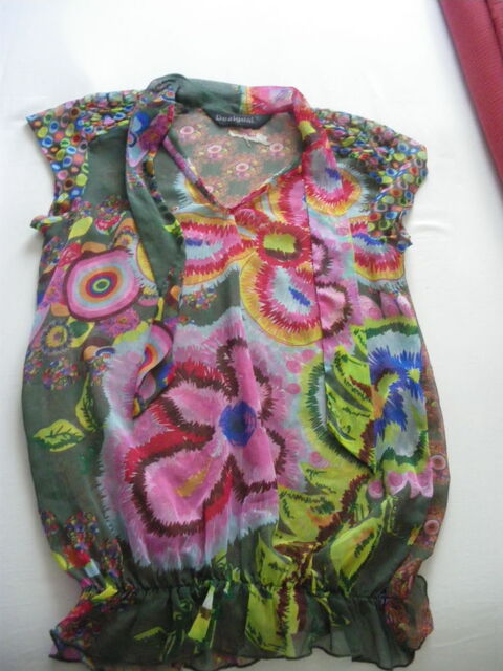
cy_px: 336
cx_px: 252
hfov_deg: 39.7
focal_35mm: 36
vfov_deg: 51.4
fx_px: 697
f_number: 3.5
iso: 800
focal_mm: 6.3
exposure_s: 1/25
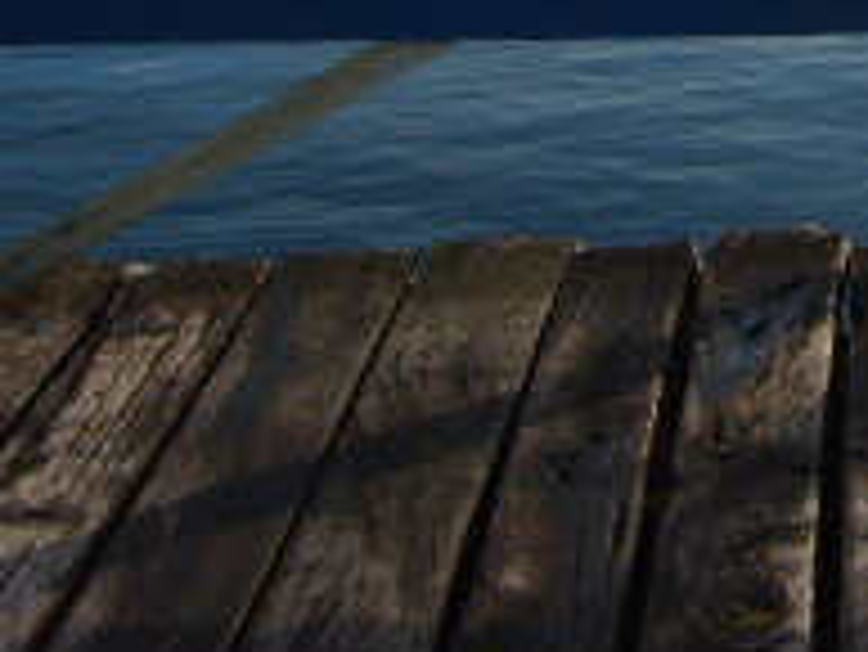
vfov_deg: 12.2
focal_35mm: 116
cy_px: -328
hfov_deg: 16.3
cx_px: 1043
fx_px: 2911
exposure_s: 1/750
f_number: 2.8
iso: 50
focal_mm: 5.8
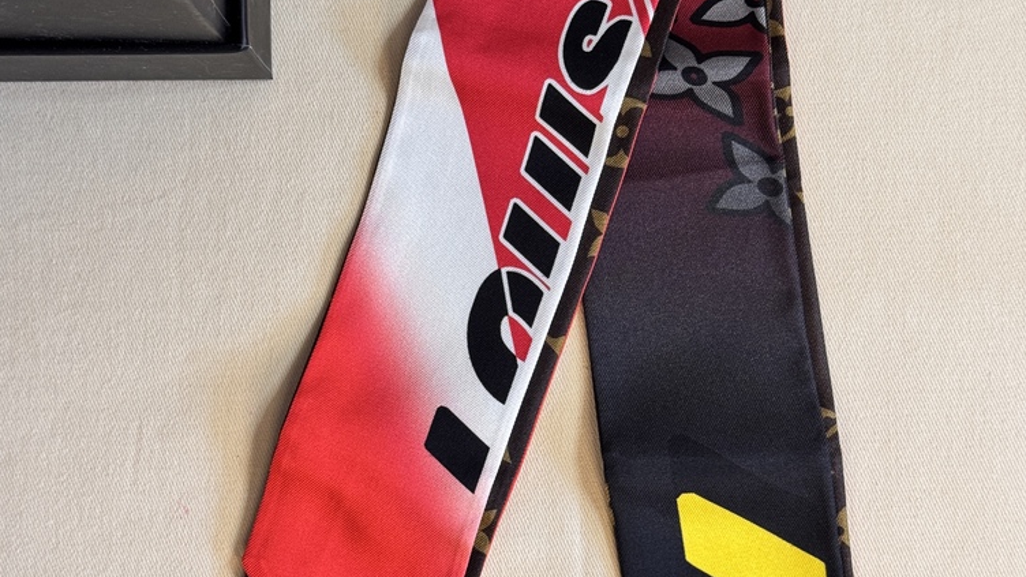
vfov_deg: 17.2
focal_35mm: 70
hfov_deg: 30.2
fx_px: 1904
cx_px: 512
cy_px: 331
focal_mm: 6.76
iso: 160
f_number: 1.78
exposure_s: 1/49
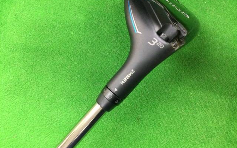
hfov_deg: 58.1
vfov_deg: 38.3
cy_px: 73
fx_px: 213
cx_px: 118
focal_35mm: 33
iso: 200
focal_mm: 3.3
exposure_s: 1/24
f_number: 2.4
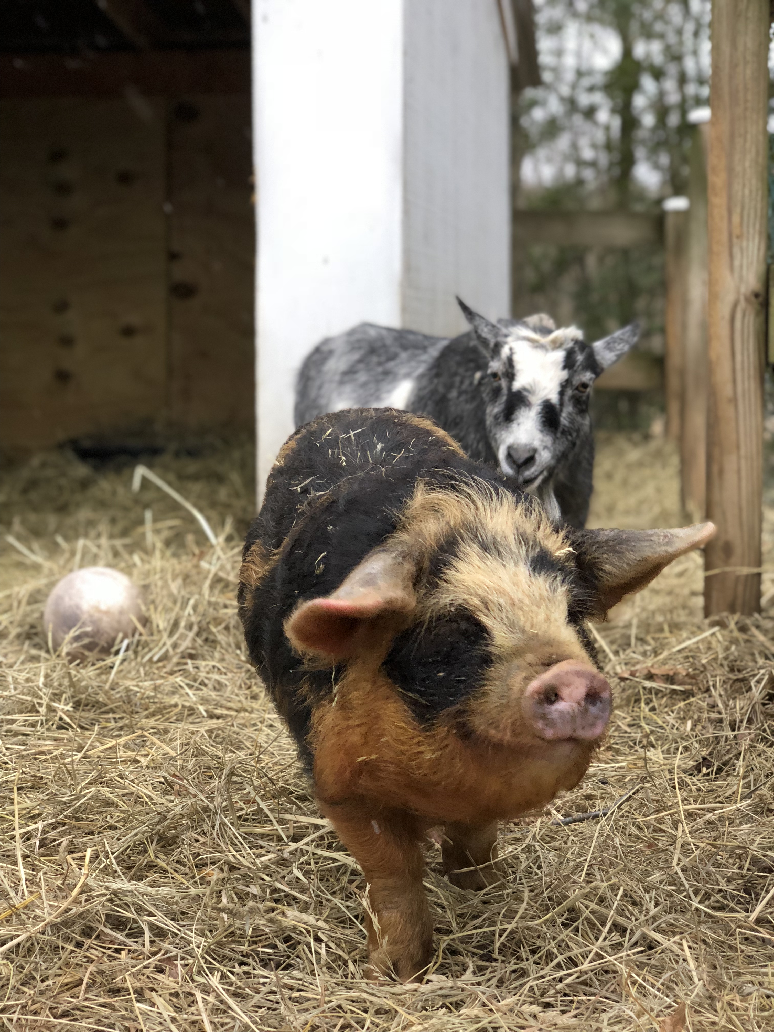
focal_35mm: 52
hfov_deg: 28.0
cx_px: 387
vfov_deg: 36.8
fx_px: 1550
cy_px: 516
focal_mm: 6
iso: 100
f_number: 2.4
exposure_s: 1/60
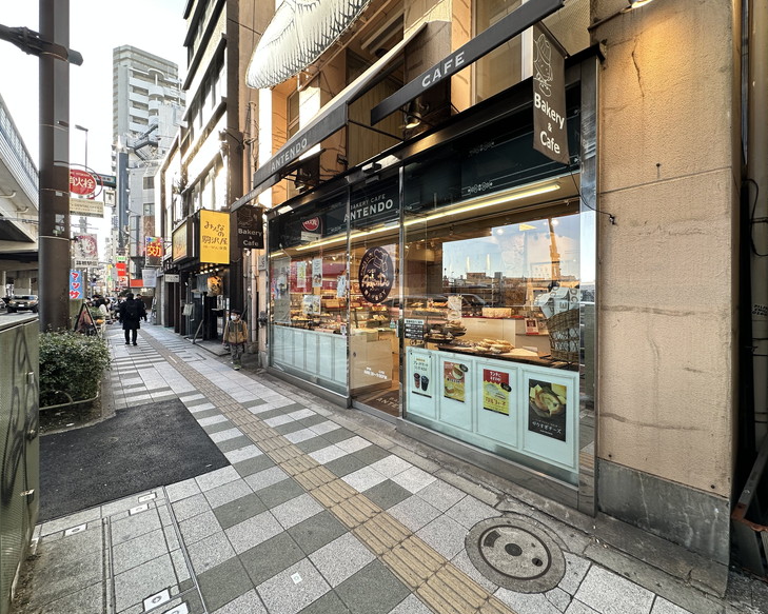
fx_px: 341
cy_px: 299
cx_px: 405
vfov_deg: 84.0
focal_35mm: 15
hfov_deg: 96.7
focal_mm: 2.22
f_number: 2.2
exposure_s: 1/112
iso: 40
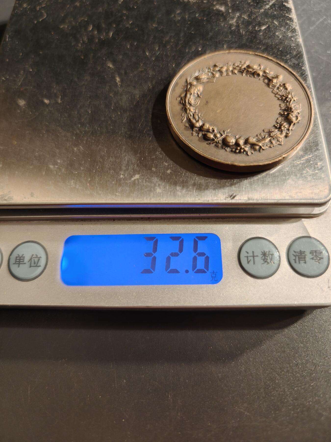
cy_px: 221
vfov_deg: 73.9
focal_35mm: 23
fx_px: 293
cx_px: 166
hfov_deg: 58.9
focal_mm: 6.06
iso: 250
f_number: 1.6
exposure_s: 1/109
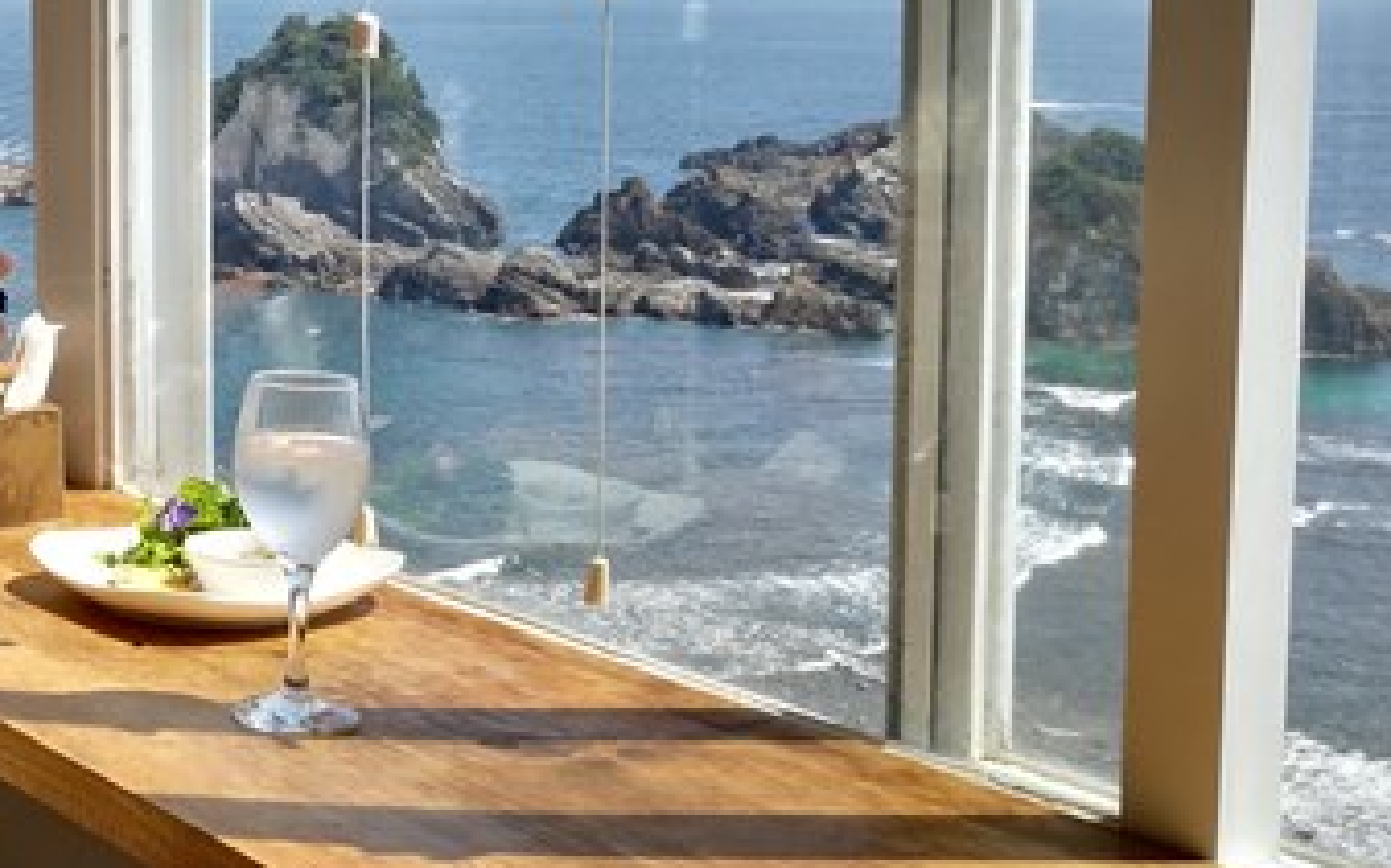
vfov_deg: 21.1
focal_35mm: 61
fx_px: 2312
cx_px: -8
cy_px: 222
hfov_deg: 31.0
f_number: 2.2
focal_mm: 4.5
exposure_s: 1/615
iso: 50
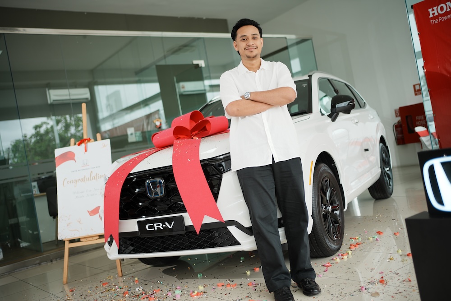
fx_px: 439
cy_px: 150
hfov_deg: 54.4
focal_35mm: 35
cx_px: 226
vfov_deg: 37.9
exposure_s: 1/250
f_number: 1.8
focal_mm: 35
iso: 50
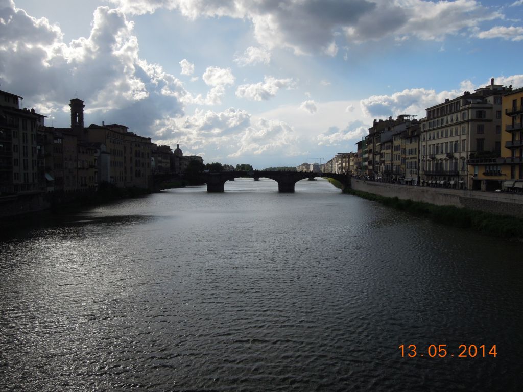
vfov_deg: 45.4
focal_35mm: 31
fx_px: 468
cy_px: 196
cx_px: 262
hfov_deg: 58.4
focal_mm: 5.5
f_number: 4.7
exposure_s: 1/1600
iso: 160
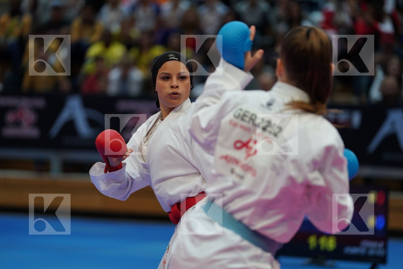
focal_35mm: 164
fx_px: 1836
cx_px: 202
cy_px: 134
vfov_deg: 8.4
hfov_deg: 12.5
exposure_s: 1/1000
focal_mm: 164
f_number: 2.8
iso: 1250
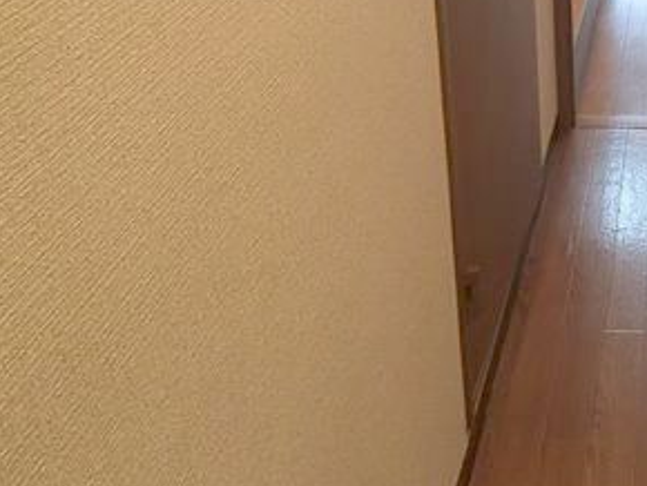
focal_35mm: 64
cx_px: 672
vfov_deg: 22.4
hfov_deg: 28.1
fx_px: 1197
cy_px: 40
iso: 250
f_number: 2.2
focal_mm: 4.15
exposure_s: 1/24
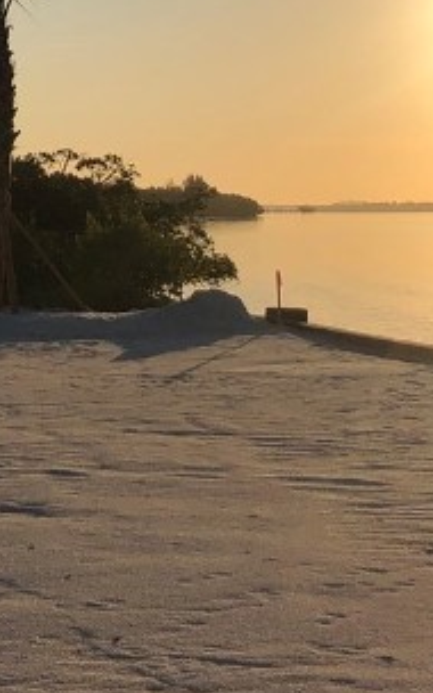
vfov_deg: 20.5
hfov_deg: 12.8
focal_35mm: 100
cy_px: 119
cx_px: -59
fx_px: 1888
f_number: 1.8
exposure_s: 1/6098
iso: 25
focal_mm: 4
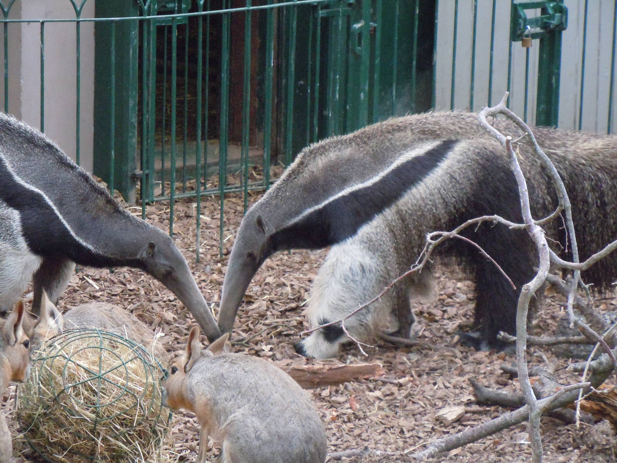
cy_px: 232
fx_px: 2709
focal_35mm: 152
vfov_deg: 9.8
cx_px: 308
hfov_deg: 13.0
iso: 1600
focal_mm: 27.4
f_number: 4.6
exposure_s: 1/200
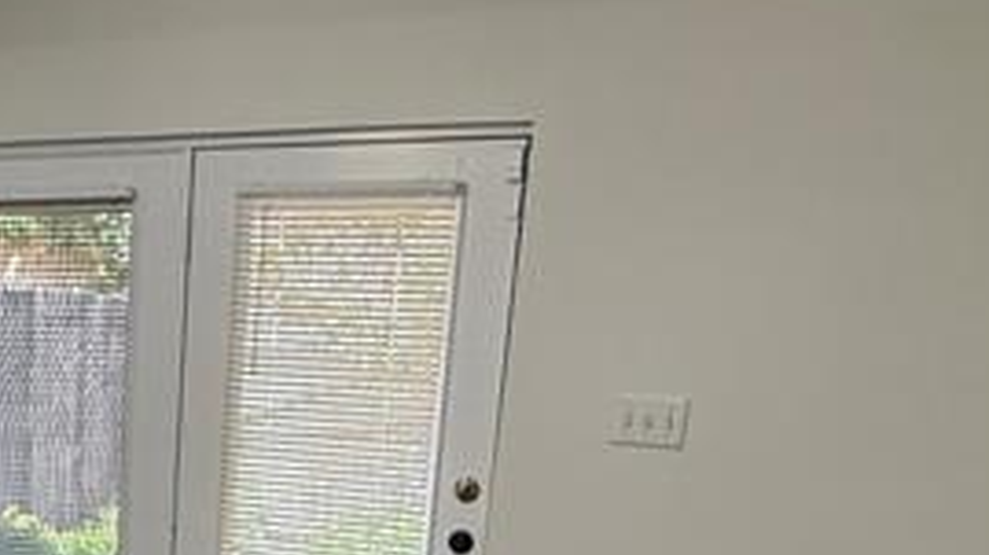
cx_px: -15
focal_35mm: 58
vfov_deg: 19.2
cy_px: 717
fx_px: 1520
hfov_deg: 32.9
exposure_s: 1/120
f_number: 2.2
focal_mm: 2.22
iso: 250
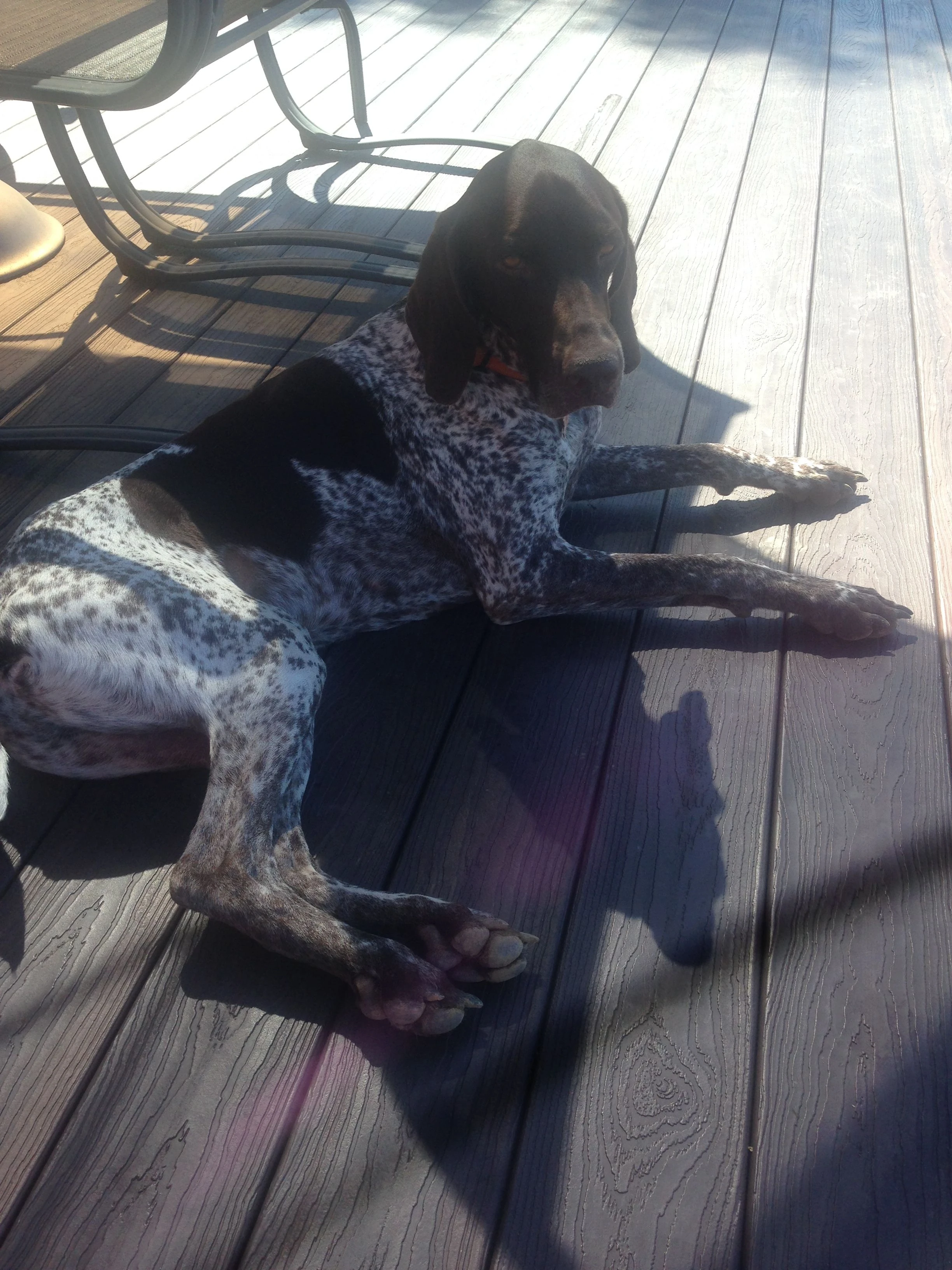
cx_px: 476
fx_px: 1210
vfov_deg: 55.4
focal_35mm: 33
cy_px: 635
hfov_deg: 42.9
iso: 50
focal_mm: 4.12
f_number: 2.4
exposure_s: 1/459
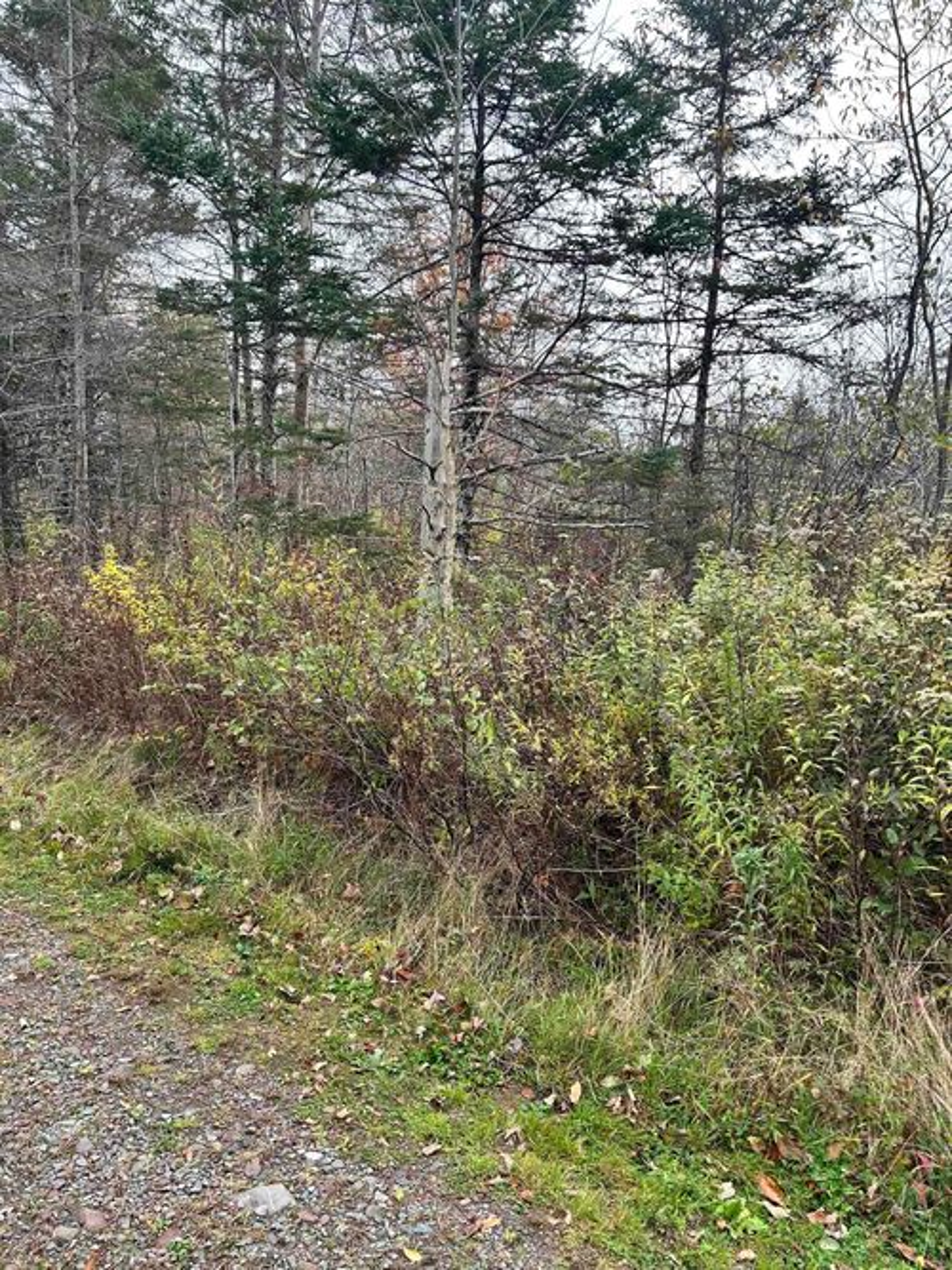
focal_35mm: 26
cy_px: 635
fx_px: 954
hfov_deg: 53.0
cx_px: 476
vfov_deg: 67.3
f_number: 1.5
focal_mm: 5.7
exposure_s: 1/511
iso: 50
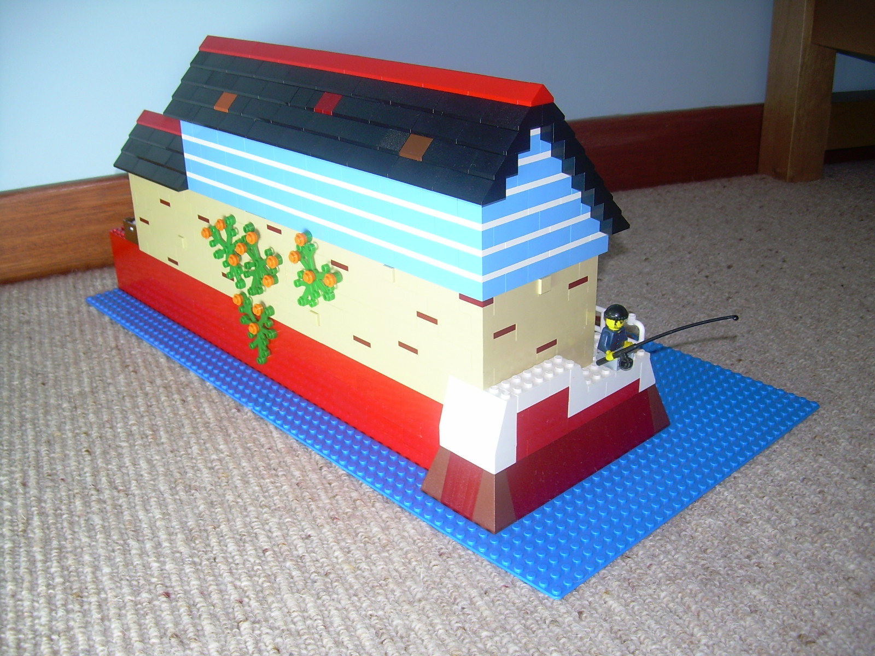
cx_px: 438
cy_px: 328
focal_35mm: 38
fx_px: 961
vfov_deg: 37.7
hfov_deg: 49.0
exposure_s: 1/30
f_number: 2.8
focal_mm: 6.3
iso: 50
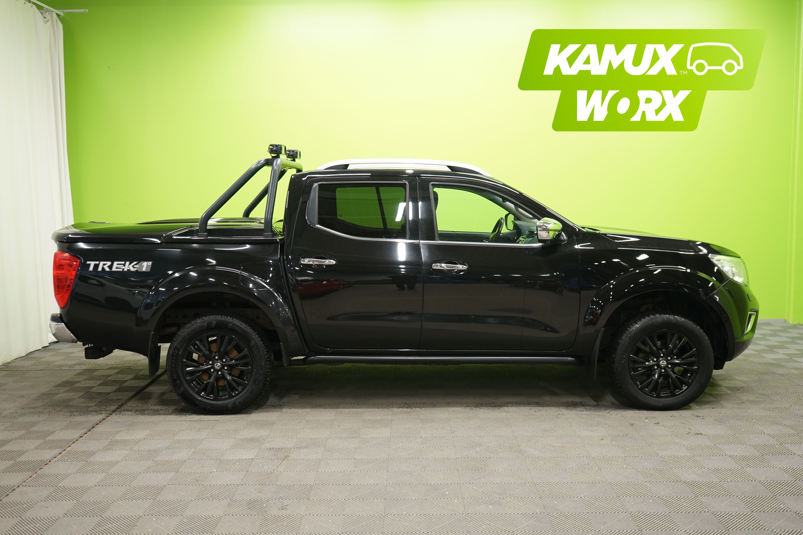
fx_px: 758
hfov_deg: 55.8
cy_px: 268
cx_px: 402
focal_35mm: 34
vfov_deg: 38.9
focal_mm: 34
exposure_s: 1/30
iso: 800
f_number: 5
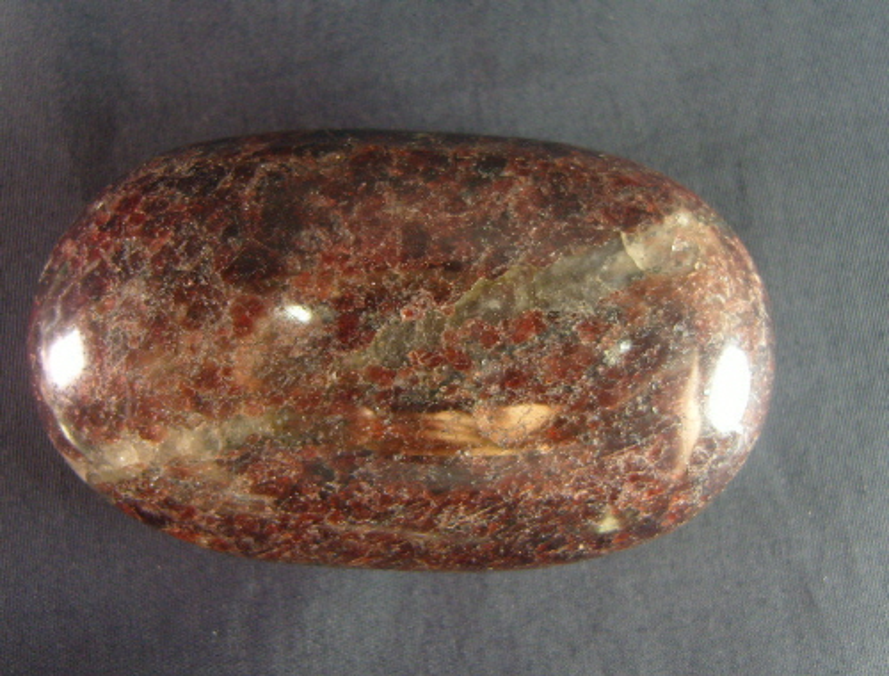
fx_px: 903
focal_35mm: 35
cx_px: 444
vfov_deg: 41.0
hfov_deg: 52.4
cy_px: 338
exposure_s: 1/30
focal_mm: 7.4
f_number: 2.8
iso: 133
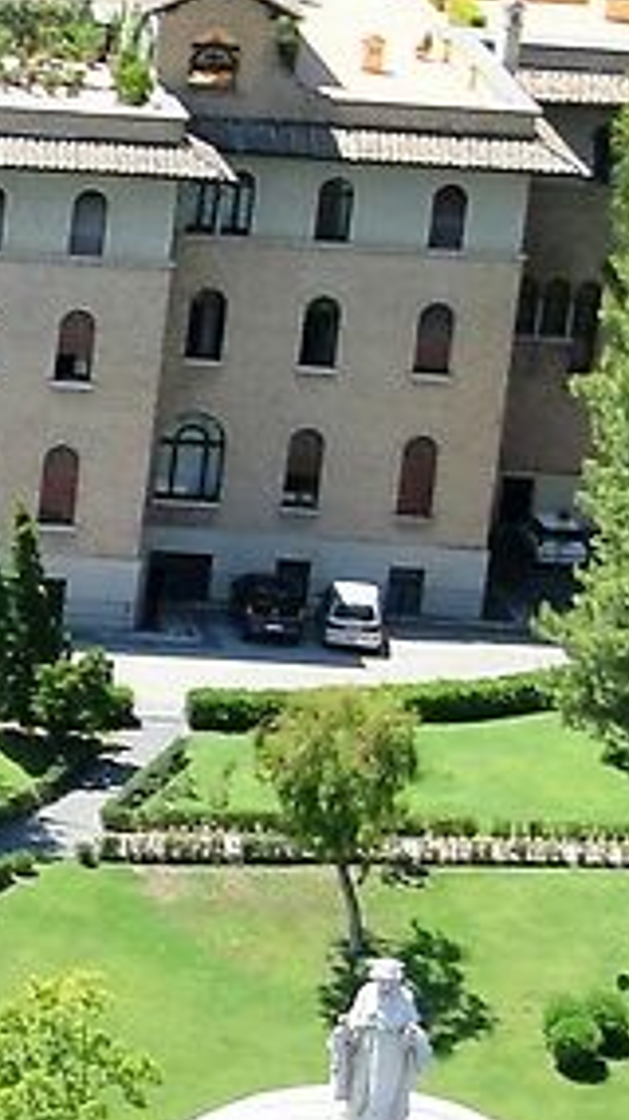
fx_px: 9443
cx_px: -2162
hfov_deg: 3.6
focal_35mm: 318
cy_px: 267
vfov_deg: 6.8
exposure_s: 1/250
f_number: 8
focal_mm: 24
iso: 400
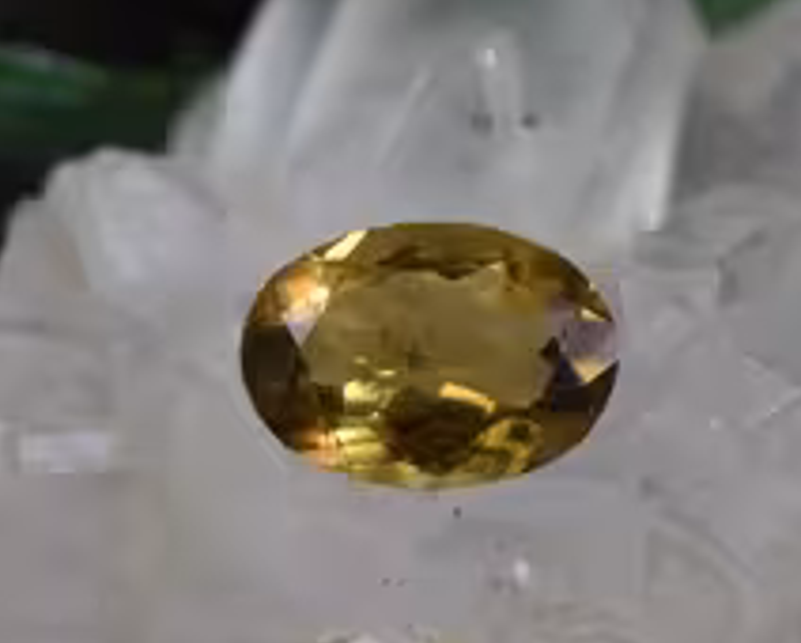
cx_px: 438
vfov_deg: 10.6
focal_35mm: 146
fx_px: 3462
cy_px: 371
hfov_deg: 13.2
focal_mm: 55
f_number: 5.6
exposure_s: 1/60
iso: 720
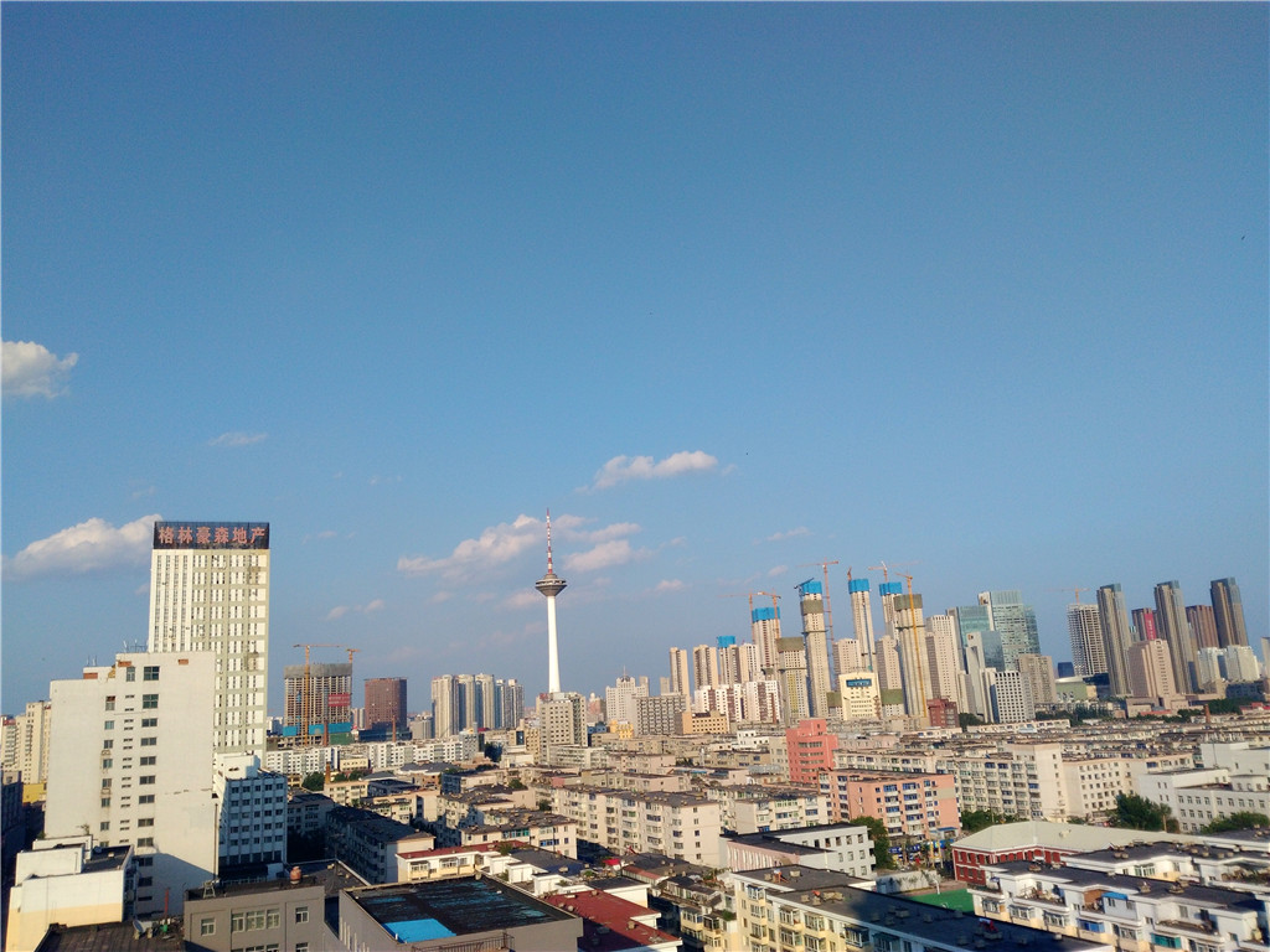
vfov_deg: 51.4
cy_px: 476
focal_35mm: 27
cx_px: 635
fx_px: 991
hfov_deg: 65.3
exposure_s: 1/1417
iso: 100
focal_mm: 3.68
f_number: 2
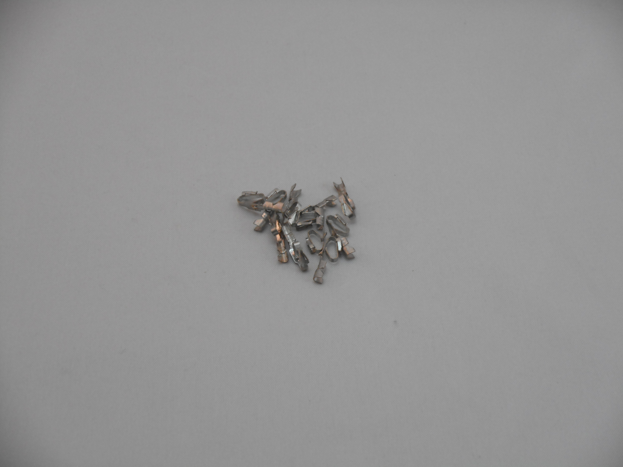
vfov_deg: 14.5
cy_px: 234
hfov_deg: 19.3
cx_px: 312
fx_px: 1836
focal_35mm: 102
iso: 320
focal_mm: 18.2
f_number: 5.8
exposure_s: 1/60
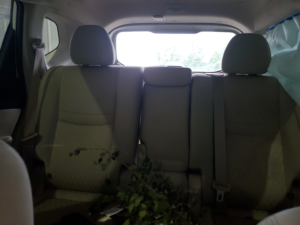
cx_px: 150
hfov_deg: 67.3
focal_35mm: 26
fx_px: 225
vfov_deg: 53.1
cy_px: 112
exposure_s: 1/60.2
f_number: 1.5
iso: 223
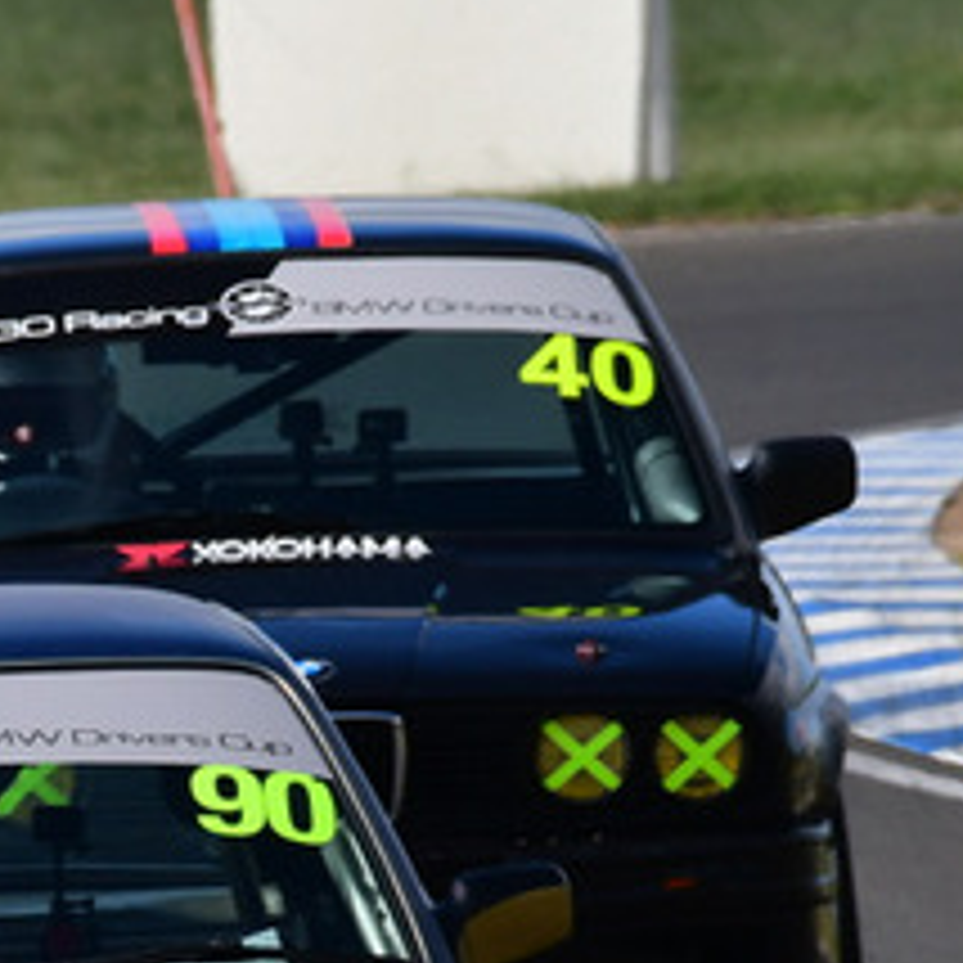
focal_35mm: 2387
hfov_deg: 0.7
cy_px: 688
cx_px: -50
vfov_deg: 0.7
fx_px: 75129
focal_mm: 500
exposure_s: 1/640
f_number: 11
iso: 400
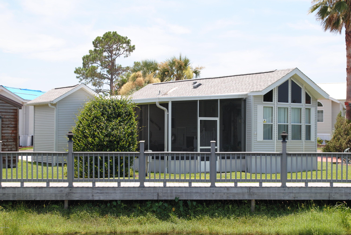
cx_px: 176
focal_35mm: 69
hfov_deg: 29.2
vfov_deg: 19.8
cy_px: 118
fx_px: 674
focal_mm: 46
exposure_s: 1/200
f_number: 8
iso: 100
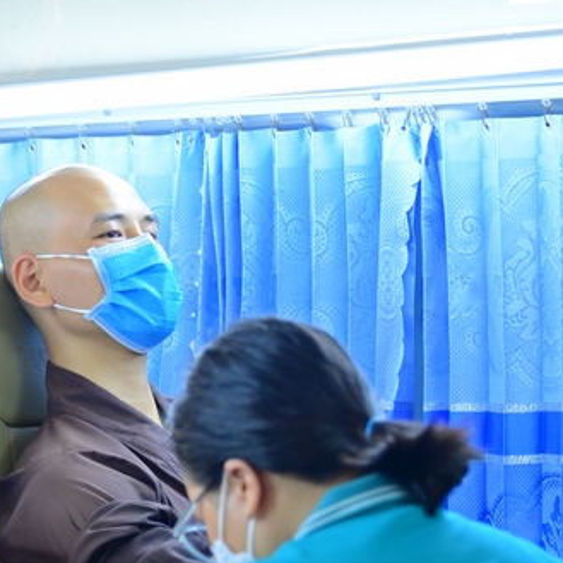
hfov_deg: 13.3
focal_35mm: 131
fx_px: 2411
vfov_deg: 13.3
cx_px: 271
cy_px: 436
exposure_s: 1/100
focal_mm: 78
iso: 1000
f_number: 4
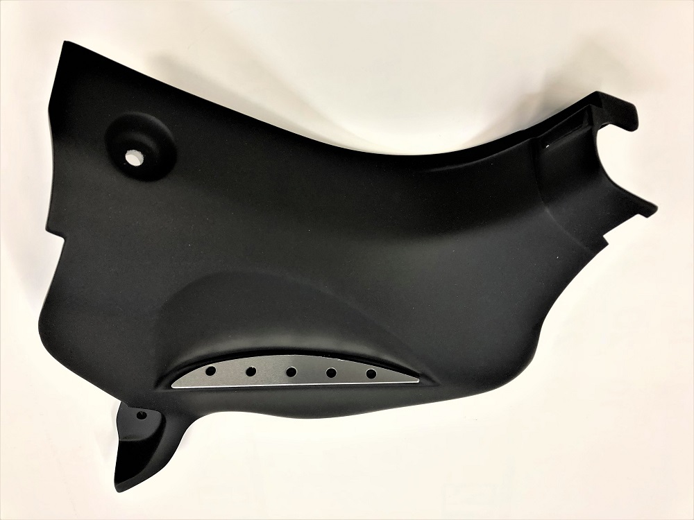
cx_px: 347
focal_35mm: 28
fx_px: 561
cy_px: 260
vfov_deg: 49.7
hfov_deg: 63.4
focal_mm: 4
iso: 40
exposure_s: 1/20
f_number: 1.8
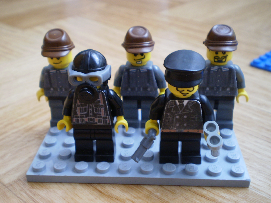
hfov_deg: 44.8
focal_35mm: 42
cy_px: 102
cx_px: 136
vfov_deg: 34.3
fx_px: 329
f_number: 3.5
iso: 125
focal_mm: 7.4
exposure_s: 1/8
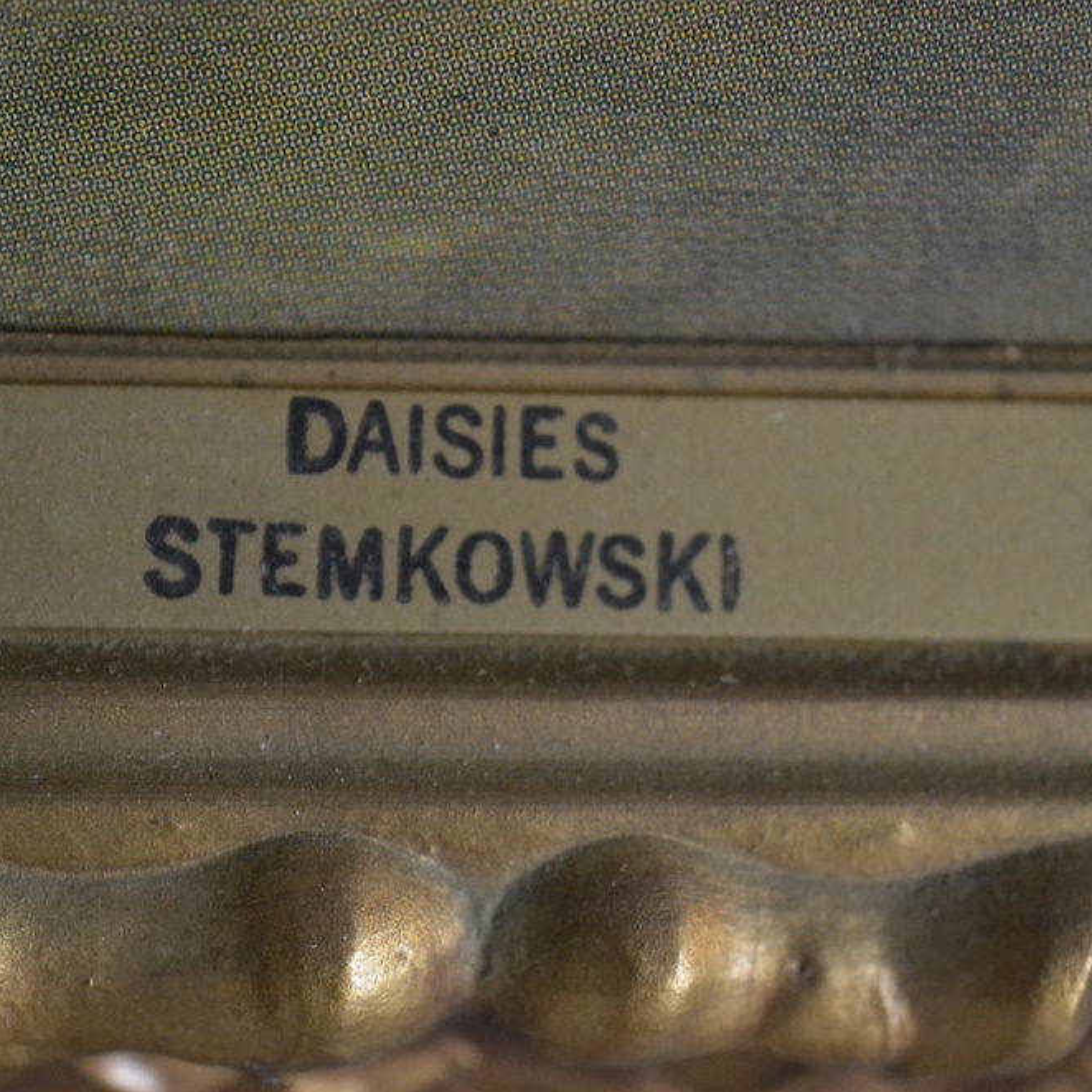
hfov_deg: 22.5
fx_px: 2748
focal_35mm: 77
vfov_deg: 22.5
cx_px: 478
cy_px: 548
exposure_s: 1/60
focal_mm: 40
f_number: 3.2
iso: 3200
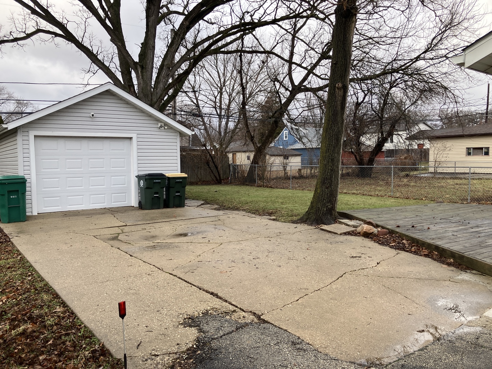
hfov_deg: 63.4
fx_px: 398
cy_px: 184
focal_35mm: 28
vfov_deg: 49.7
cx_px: 246
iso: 32
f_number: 1.8
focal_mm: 3.99
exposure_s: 1/674
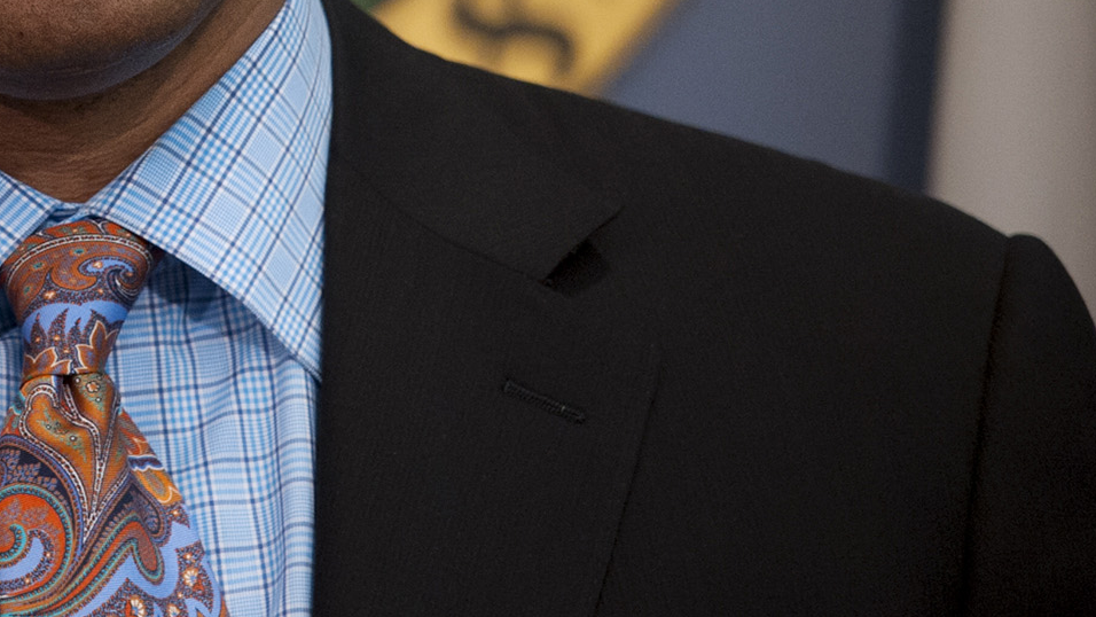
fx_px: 16712
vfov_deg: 2.1
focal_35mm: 575
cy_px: -319
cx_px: -324
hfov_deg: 3.7
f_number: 2.8
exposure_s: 1/125
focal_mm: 175
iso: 1000
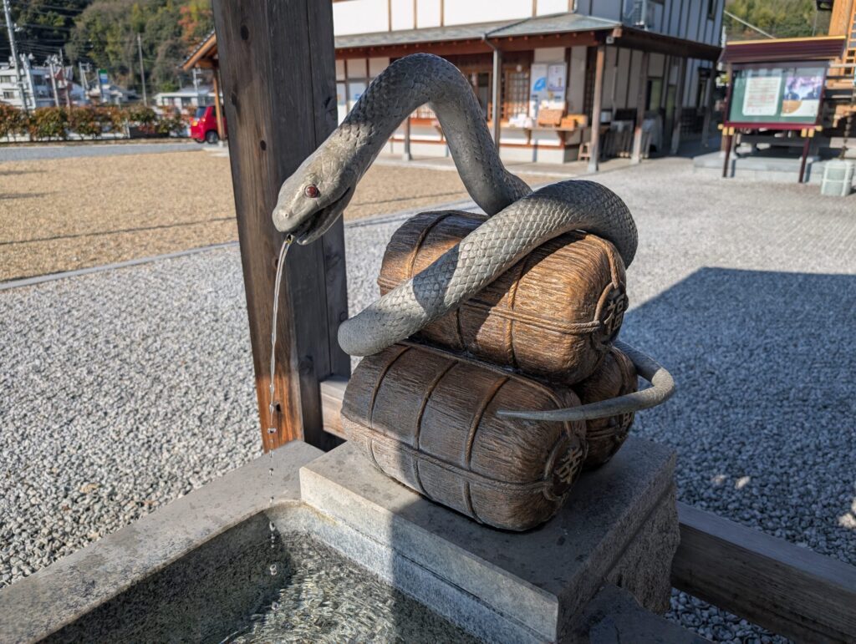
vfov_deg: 56.9
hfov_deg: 71.5
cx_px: 428
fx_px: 594
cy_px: 322
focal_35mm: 24
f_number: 1.68
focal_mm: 6.9
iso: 21
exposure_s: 1/1653
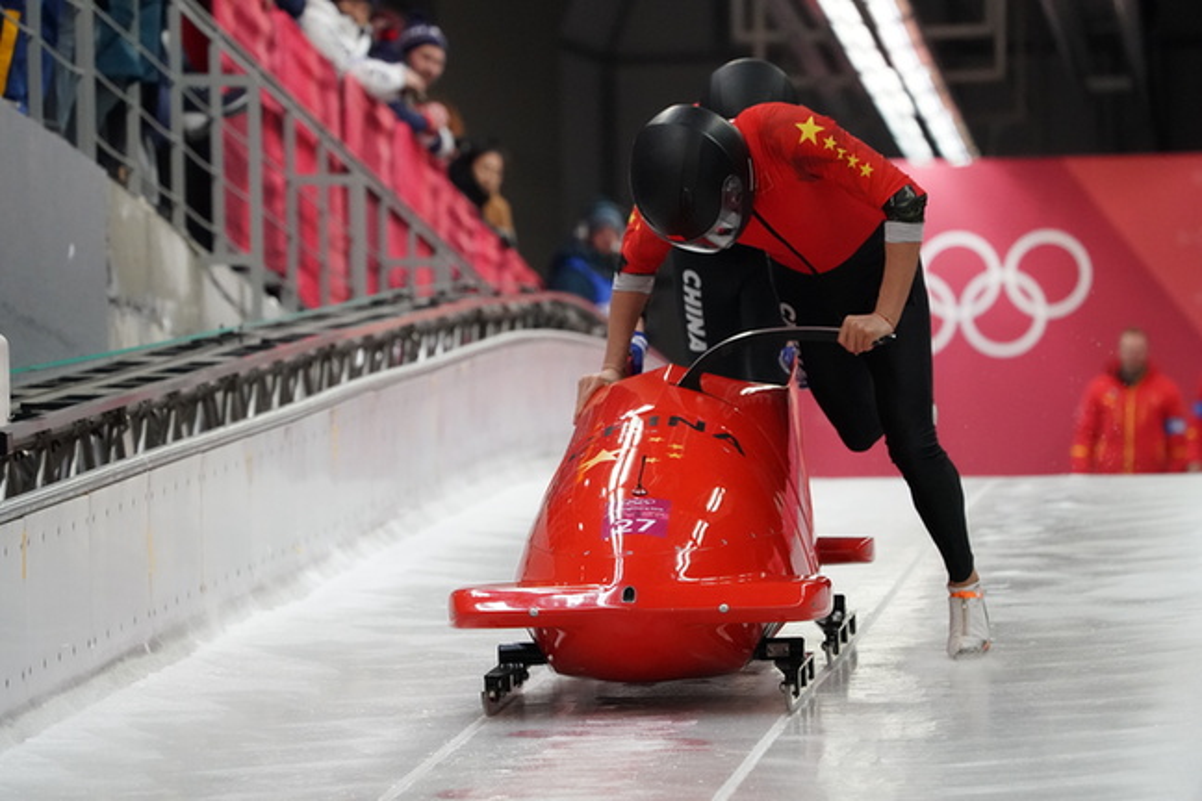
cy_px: 400
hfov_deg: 7.7
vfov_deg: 5.1
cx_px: 601
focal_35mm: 268
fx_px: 8948
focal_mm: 268
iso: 10000
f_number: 6.3
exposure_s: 1/2500
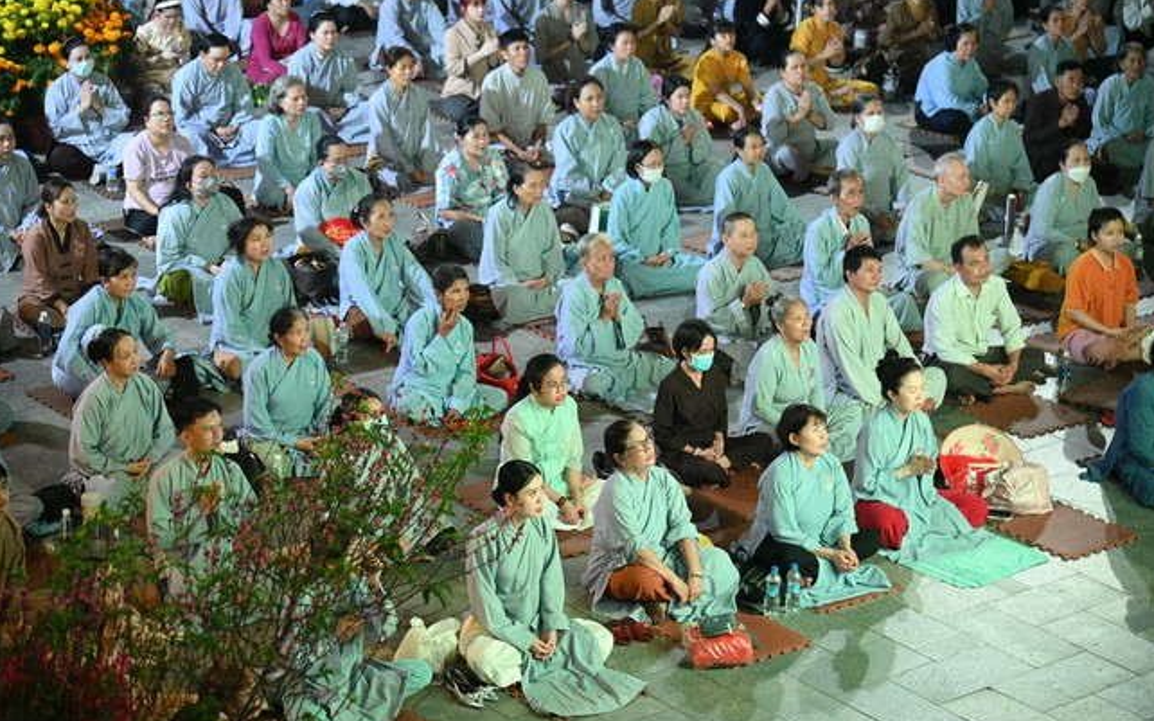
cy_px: 352
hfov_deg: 21.2
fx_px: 3082
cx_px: 579
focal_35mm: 98
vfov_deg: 13.3
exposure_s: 1/320
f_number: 4
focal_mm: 95
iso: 20000
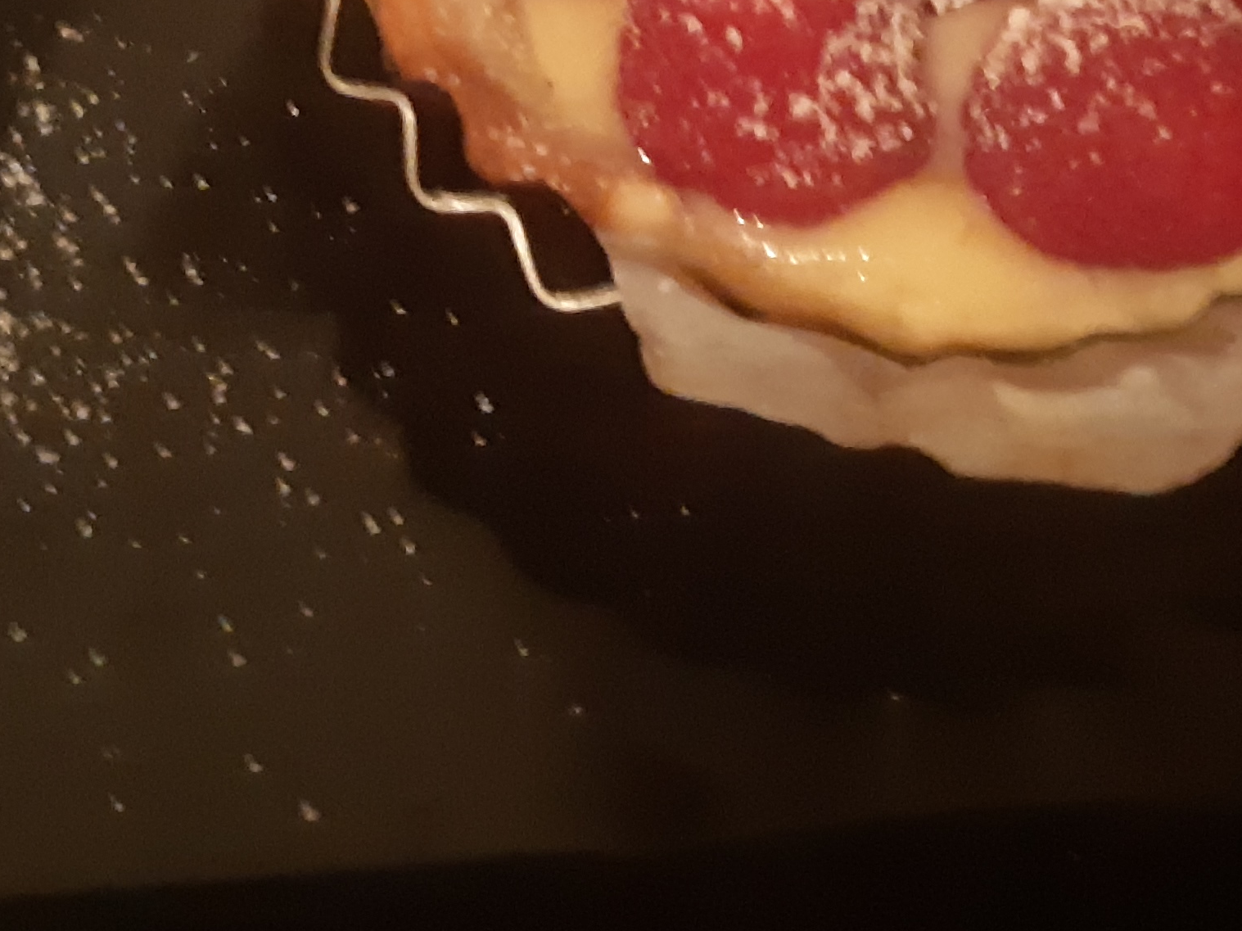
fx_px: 2834
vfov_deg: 17.1
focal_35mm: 79
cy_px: -404
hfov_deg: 24.7
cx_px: 673
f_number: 1.7
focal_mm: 3.93
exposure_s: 1/17
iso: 640
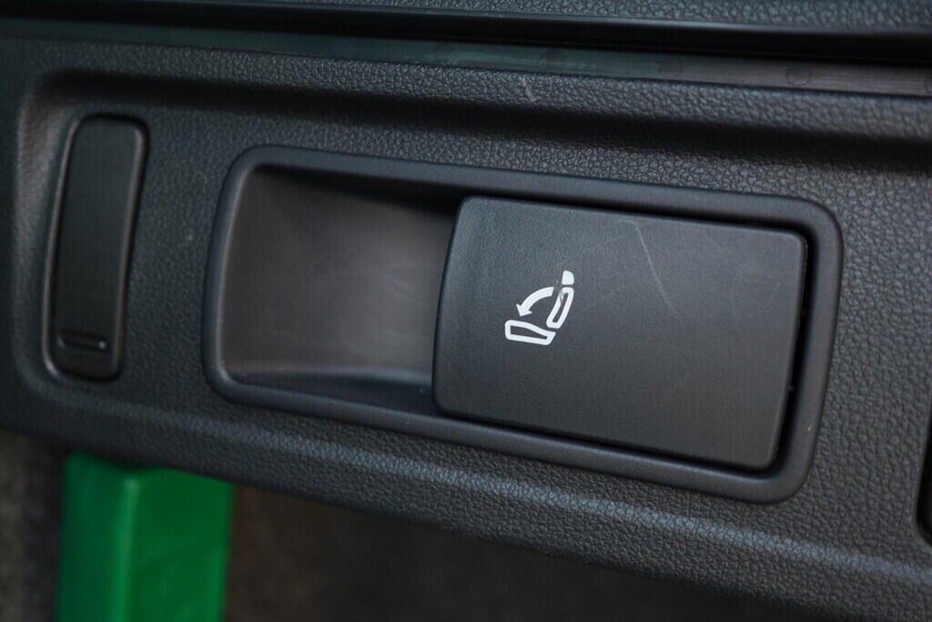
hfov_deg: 53.1
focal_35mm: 36
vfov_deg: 36.9
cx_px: 466
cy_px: 311
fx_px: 932
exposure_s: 1/40
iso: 400
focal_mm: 24
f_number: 2.8
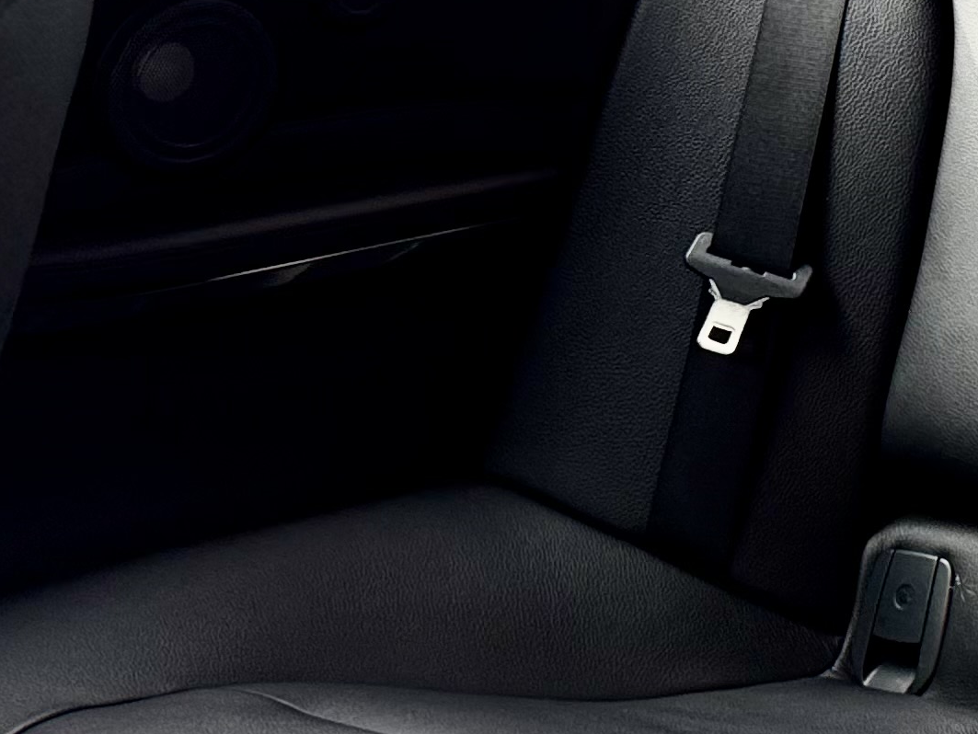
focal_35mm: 91
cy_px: 246
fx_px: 2572
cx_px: 1485
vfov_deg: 16.2
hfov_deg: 18.9
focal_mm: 6.76
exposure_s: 1/121
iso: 125
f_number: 1.78
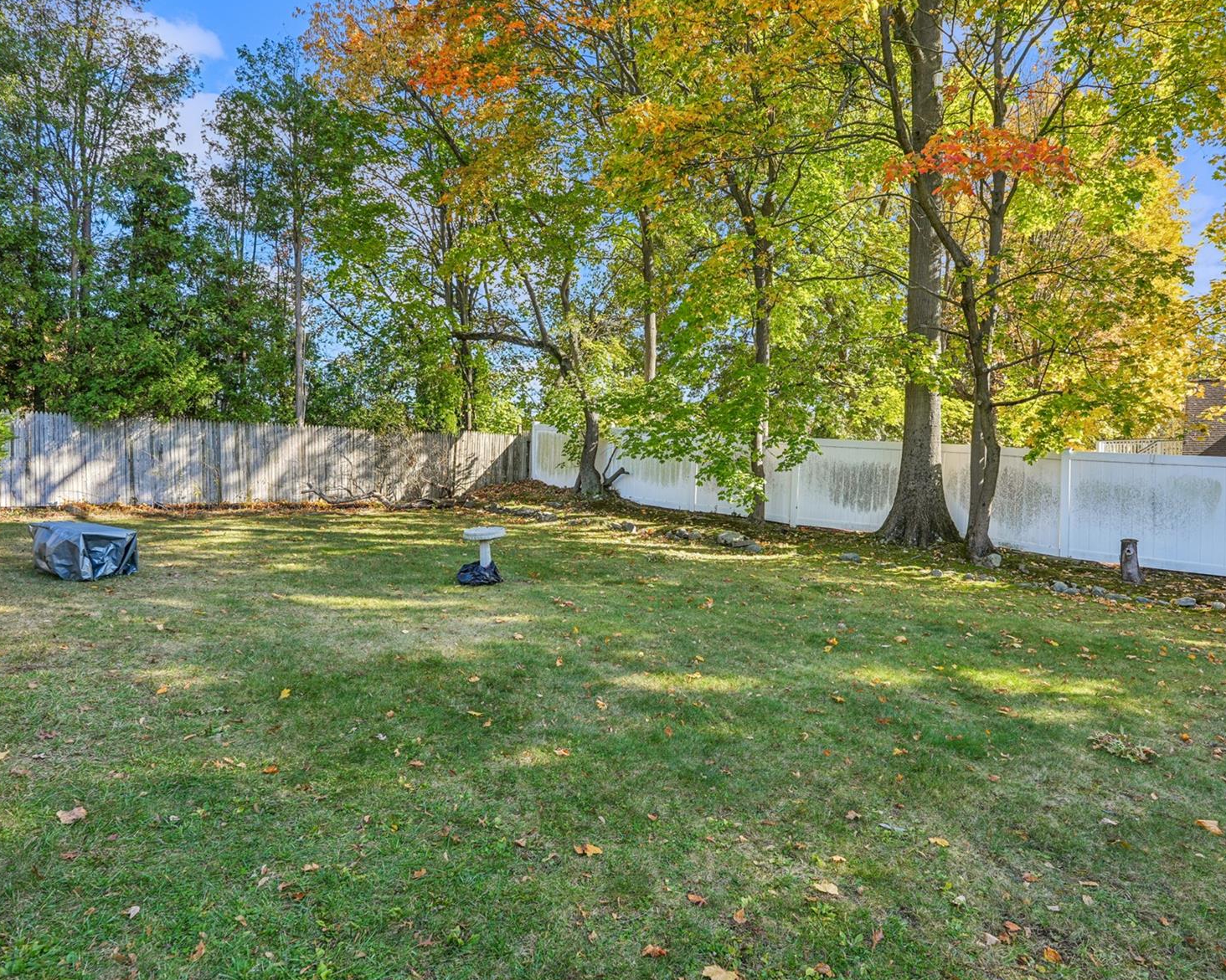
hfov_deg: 77.5
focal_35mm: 21
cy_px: 498
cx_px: 662
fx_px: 762
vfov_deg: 65.5
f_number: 8
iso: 100
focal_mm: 16
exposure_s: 1/40
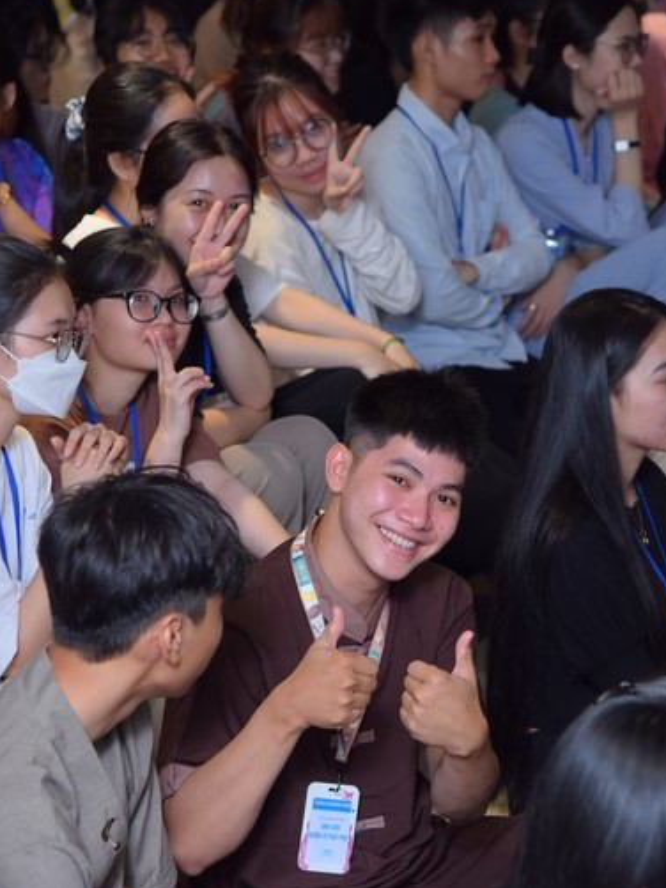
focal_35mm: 106
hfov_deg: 14.0
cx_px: 353
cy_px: 496
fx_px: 2718
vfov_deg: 18.5
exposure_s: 1/125
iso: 640
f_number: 5
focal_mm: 85
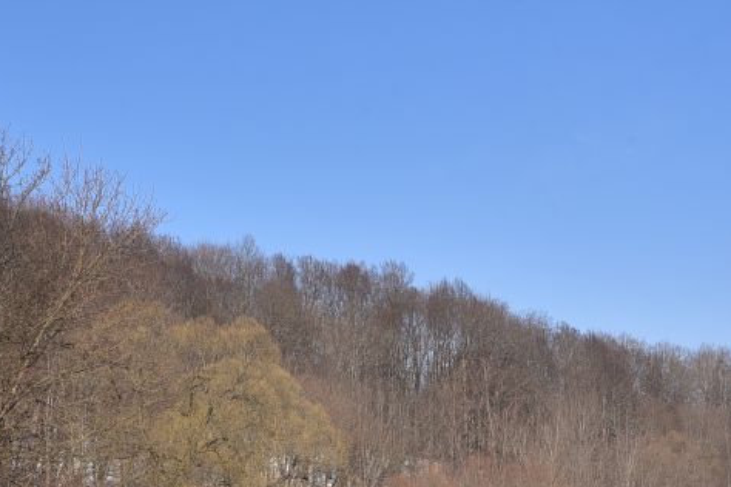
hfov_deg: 15.0
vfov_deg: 9.9
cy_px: 517
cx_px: 296
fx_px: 2782
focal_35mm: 137
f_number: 13
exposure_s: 1/125
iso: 125
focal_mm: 50
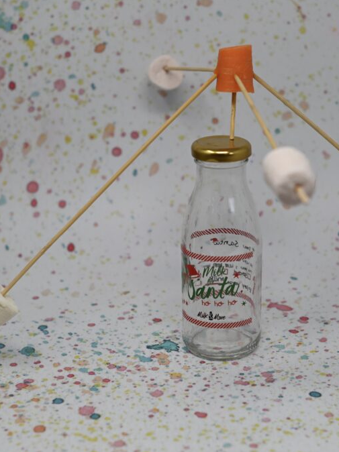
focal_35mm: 73
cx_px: 202
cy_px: 227
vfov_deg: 26.7
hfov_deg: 20.1
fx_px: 954
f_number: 4
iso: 220
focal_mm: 50
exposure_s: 1/250
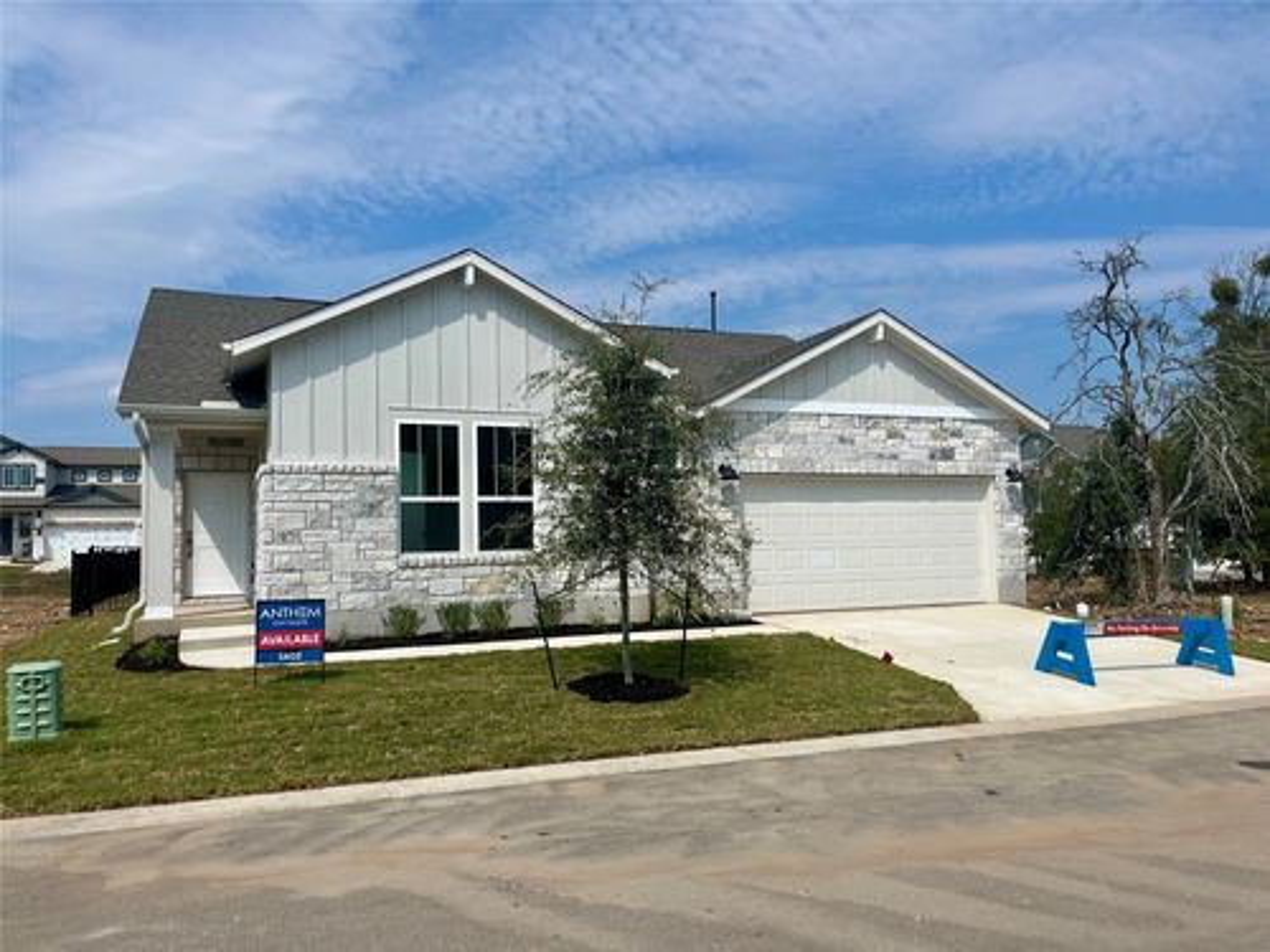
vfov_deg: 53.1
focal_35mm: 26
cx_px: 635
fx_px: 954
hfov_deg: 67.3
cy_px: 476
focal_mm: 5.1
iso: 50
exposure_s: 1/6897
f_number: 1.6
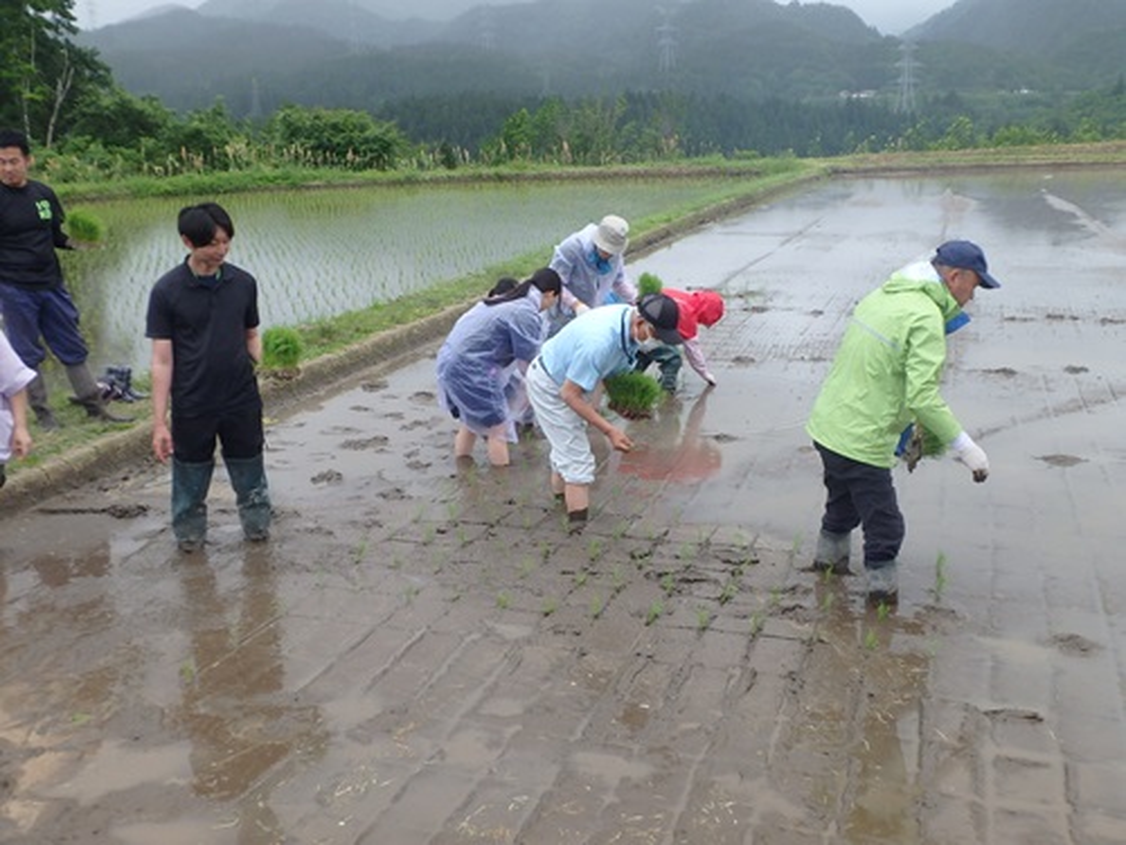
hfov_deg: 51.4
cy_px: 422
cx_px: 563
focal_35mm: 36
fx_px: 1171
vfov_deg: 39.7
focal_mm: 6.4
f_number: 5
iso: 125
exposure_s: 1/320
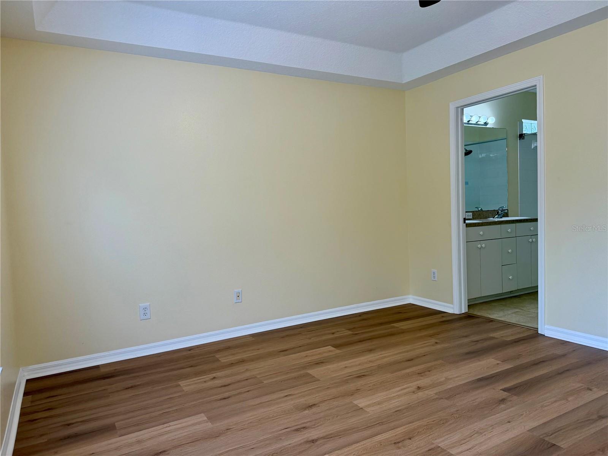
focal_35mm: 24
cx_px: 304
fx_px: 422
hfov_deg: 71.6
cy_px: 228
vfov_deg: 56.8
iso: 125
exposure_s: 1/243
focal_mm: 6.76
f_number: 1.78
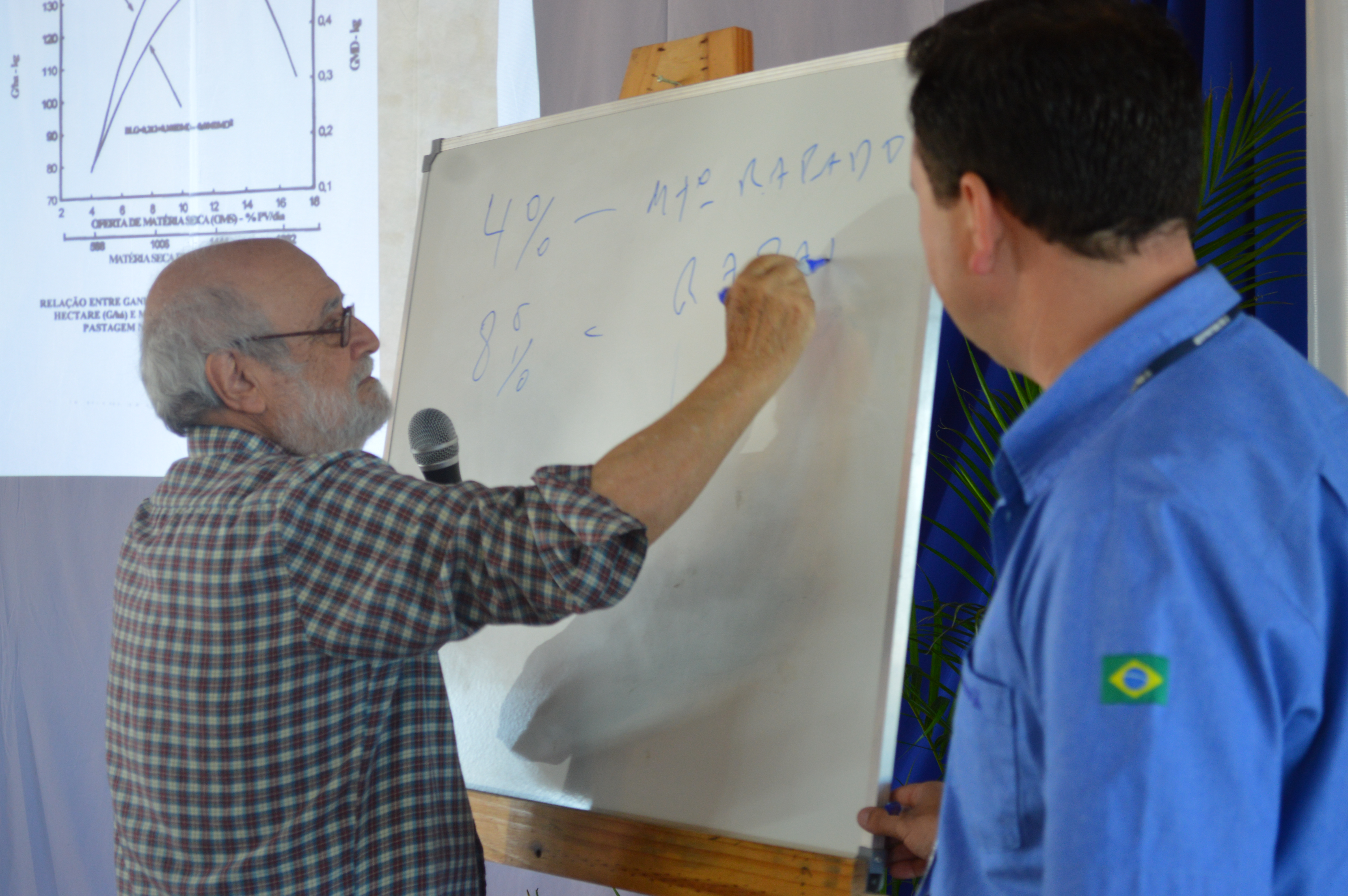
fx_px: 2581
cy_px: 448
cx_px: 674
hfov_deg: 29.3
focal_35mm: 69
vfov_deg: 19.7
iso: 400
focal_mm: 46
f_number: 5.3
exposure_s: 1/20
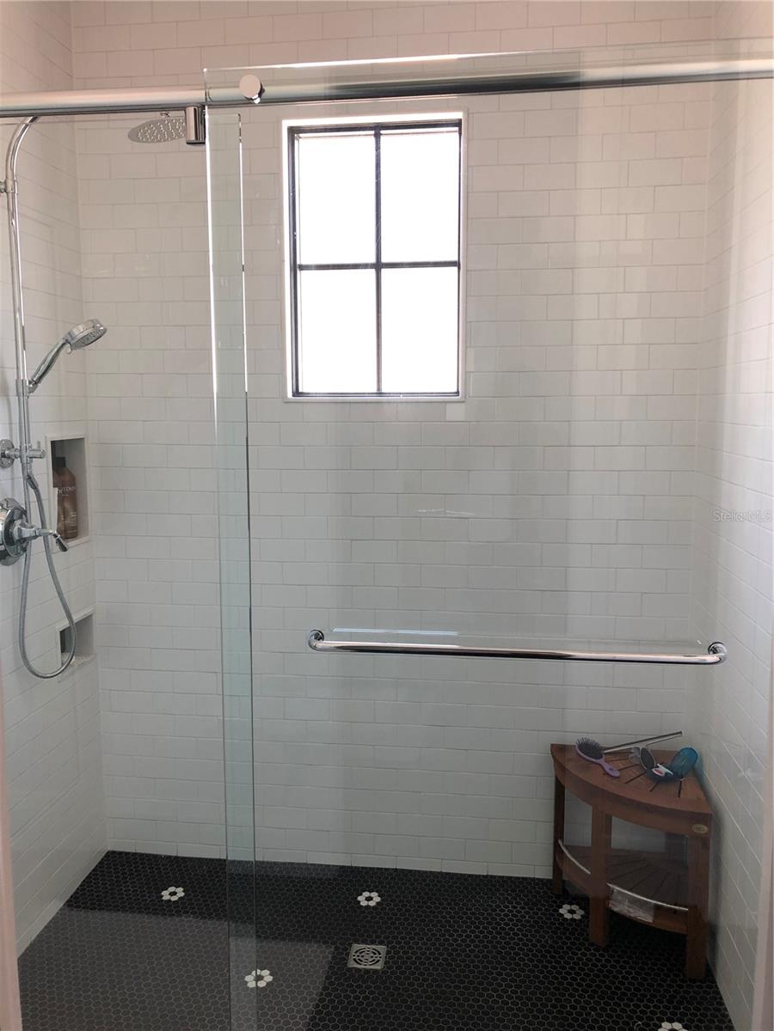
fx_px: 835
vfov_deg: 63.4
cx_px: 387
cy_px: 516
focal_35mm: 28
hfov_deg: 49.7
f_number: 1.8
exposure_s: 1/30
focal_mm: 4
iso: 20
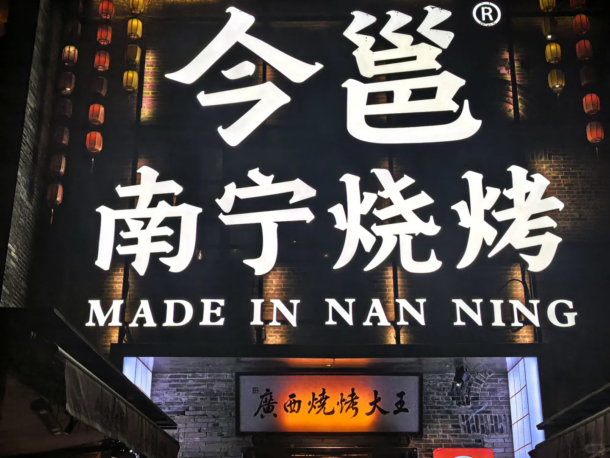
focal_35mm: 48
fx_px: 846
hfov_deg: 39.7
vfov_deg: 30.3
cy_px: 229
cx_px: 305
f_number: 2
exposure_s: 2
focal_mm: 8.5
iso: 50
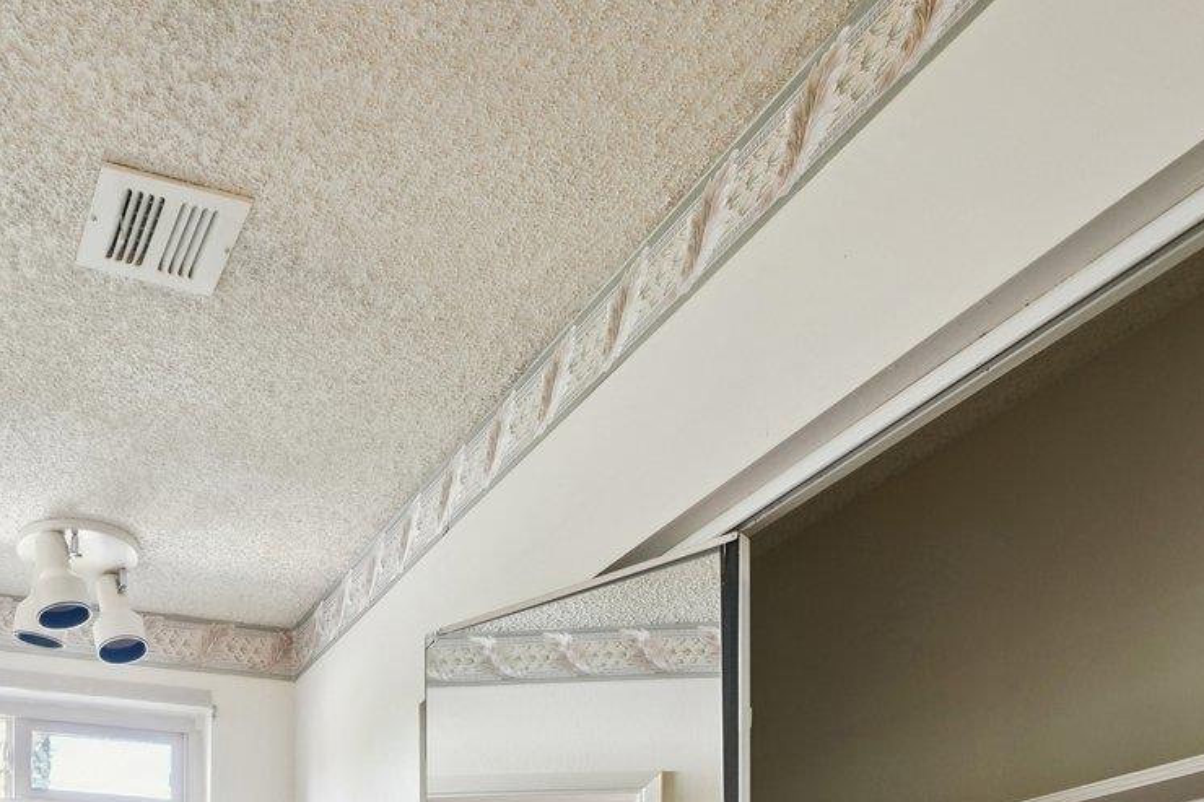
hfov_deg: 50.7
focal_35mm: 36
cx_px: 285
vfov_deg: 28.4
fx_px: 1204
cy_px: 1109
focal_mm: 13
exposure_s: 1/4
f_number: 8
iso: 400
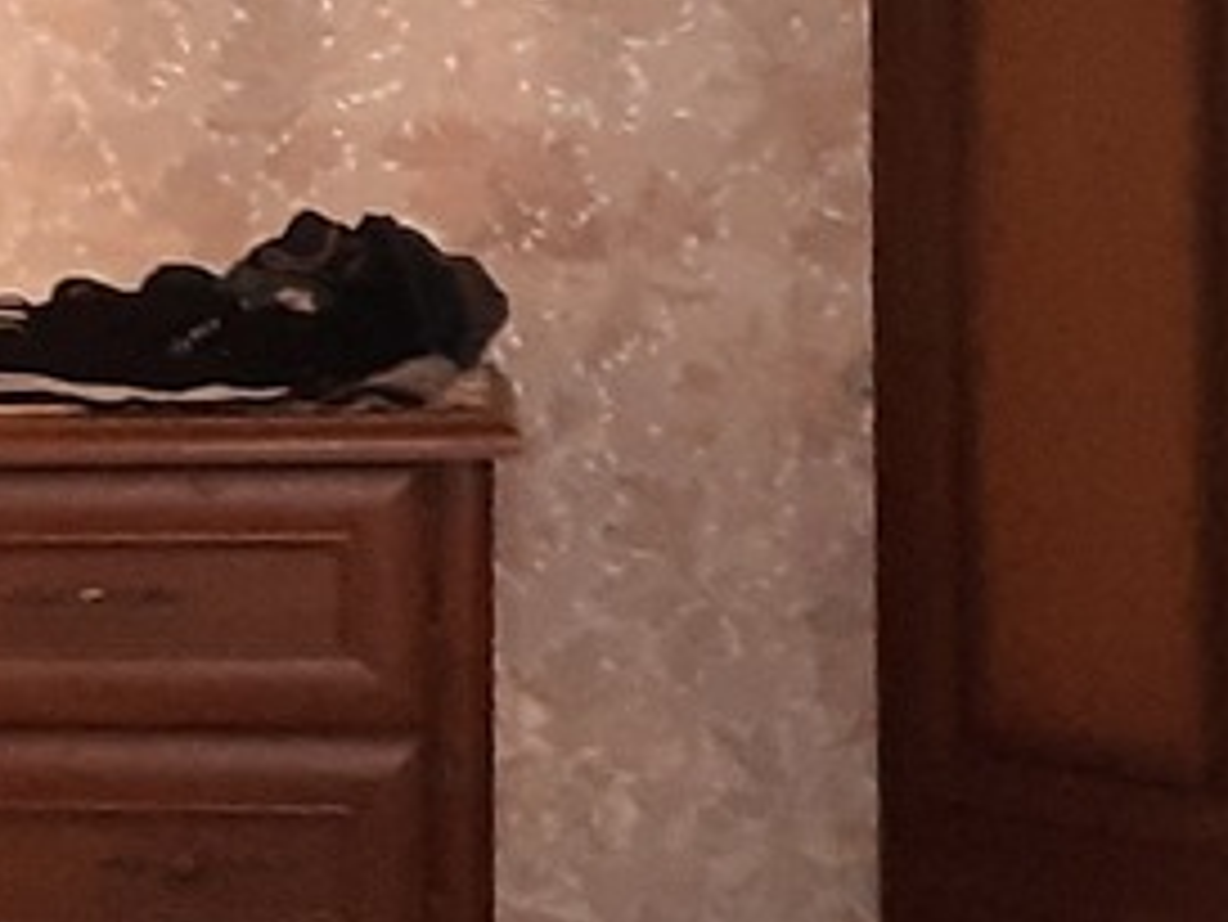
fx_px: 6388
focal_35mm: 180
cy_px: 423
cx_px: -1282
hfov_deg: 10.1
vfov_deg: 8.3
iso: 640
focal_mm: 5.23
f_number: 1.8
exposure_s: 1/25
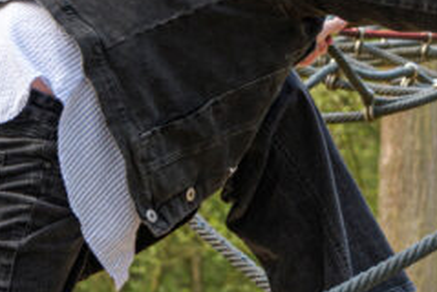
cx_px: 446
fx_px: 3901
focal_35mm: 321
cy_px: 57
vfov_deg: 4.3
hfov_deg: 6.4
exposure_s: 1/250
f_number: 4
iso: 125
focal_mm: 50
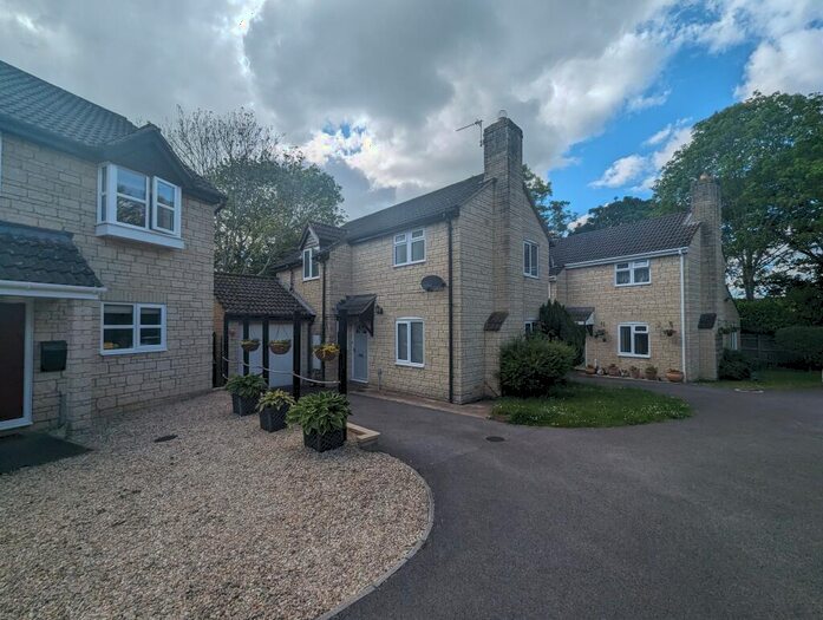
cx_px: 412
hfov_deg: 106.1
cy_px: 310
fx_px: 310
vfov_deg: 90.1
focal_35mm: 13
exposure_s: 1/2114
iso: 45
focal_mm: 1.95
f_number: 2.2
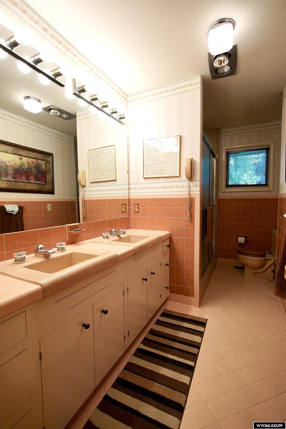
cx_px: 143
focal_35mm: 16
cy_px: 214
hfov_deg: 73.7
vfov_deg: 96.7
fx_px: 191
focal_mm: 11
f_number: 4
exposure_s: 1/160
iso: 800
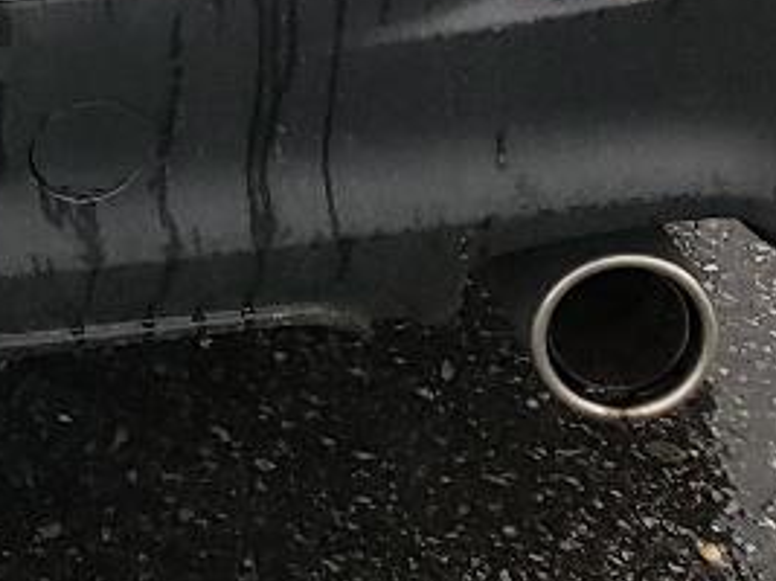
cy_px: -999
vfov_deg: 8.4
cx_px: -602
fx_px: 3496
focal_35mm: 156
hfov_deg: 11.7
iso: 79
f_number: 1.5
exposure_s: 1/100
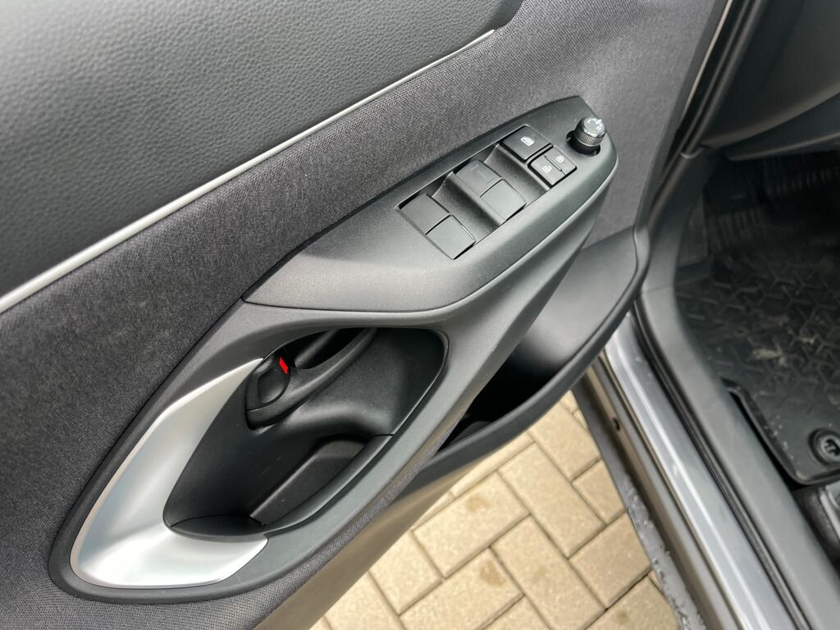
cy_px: 315
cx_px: 420
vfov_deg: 53.1
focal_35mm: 26
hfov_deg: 67.3
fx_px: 631
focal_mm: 5.1
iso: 64
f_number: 1.6
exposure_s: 1/121
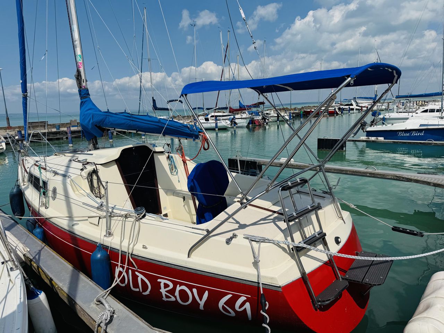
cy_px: 166
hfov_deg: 71.6
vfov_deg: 56.8
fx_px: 308
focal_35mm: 24
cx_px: 222
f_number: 1.78
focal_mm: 6.76
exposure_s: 1/12346
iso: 80
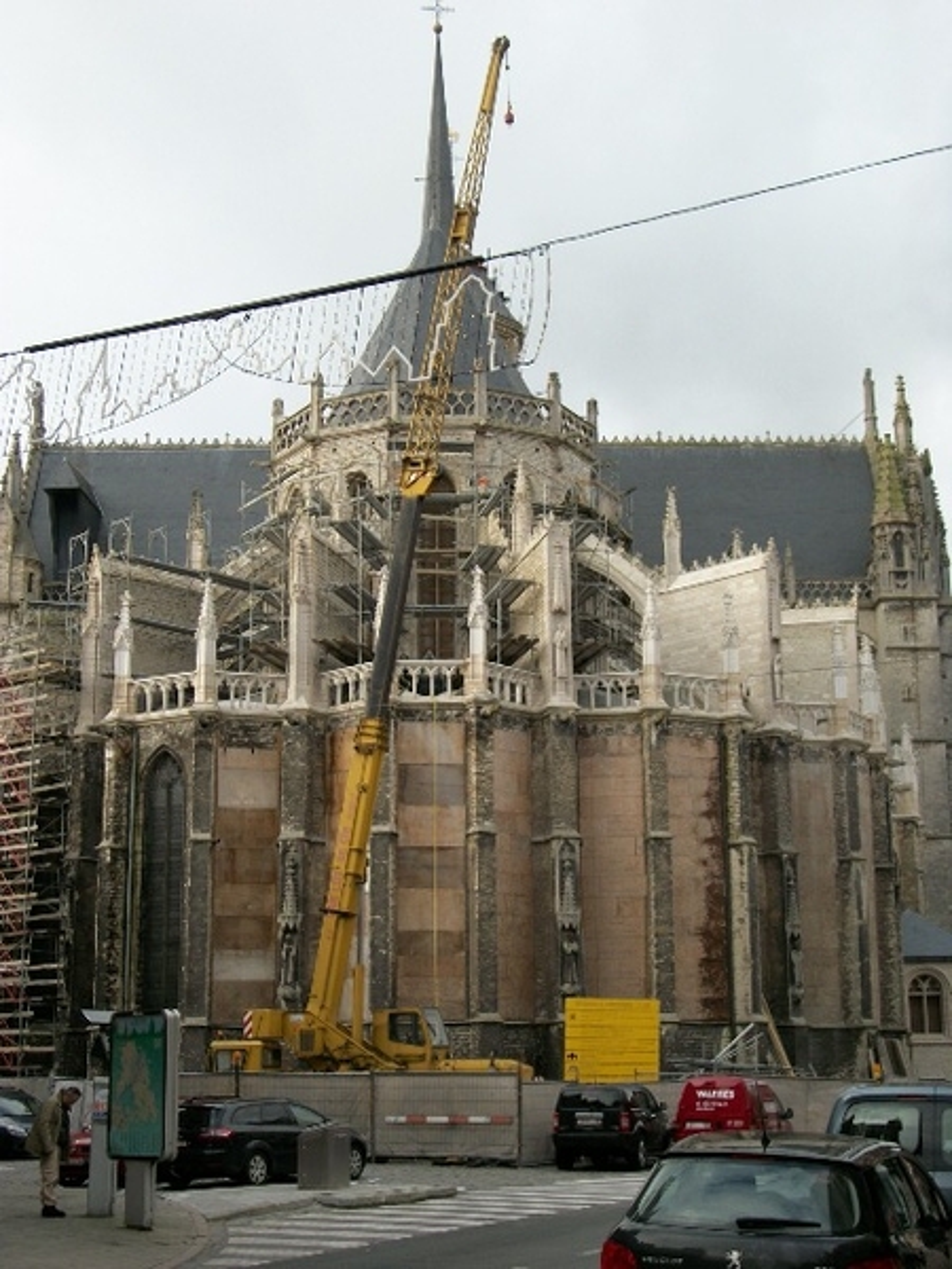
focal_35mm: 50
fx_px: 1833
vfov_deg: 38.2
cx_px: 476
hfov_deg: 29.1
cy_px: 634
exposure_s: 1/250
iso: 80
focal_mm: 8.8
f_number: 3.6
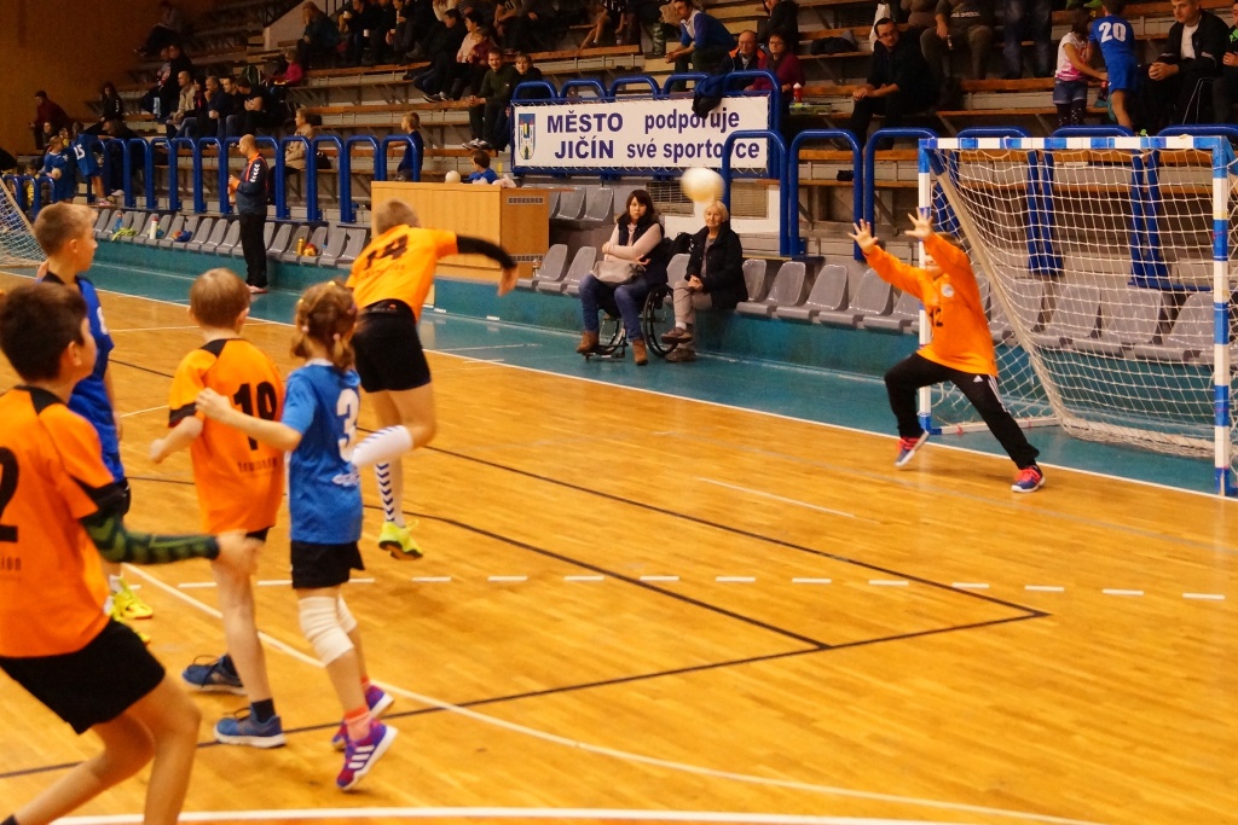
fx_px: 1444
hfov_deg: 46.4
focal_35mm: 42
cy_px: 412
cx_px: 619
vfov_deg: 31.9
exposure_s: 1/160
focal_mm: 28
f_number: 4.5
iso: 2500
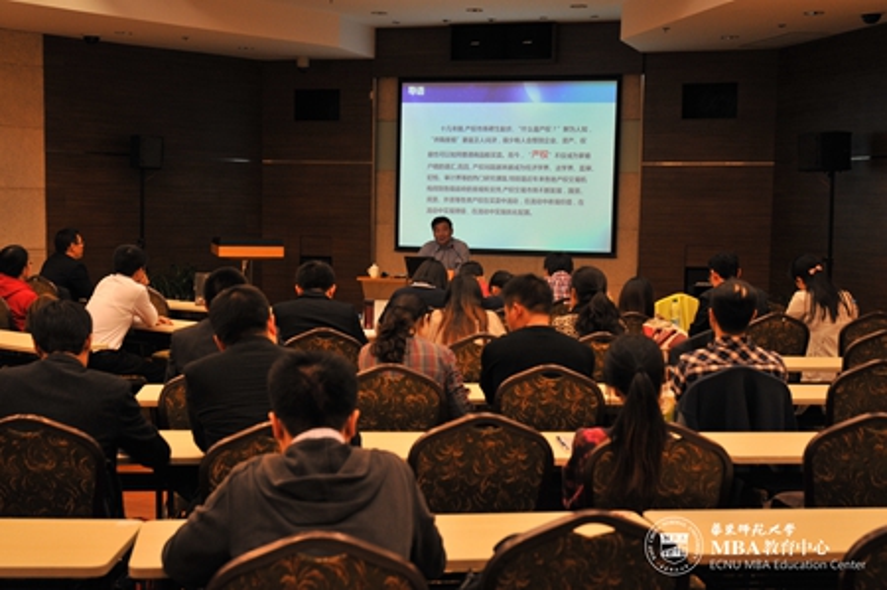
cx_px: 444
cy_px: 295
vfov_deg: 25.7
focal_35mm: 52
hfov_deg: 37.9
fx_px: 1292
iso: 400
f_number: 4.2
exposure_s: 1/15
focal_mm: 35
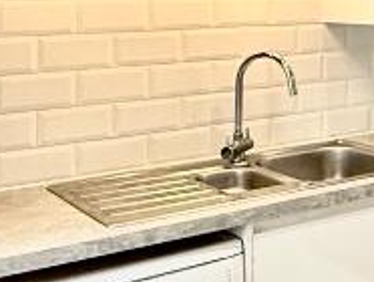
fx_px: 833
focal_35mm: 77
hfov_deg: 22.6
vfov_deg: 18.4
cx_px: 489
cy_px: -34
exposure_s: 1/60
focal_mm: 2.22
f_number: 2.2
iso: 500
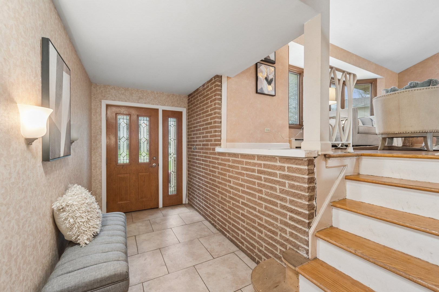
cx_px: 220
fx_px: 183
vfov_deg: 77.3
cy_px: 146
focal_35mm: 15
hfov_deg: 100.4
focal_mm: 15
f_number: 8
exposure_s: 1/5
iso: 400
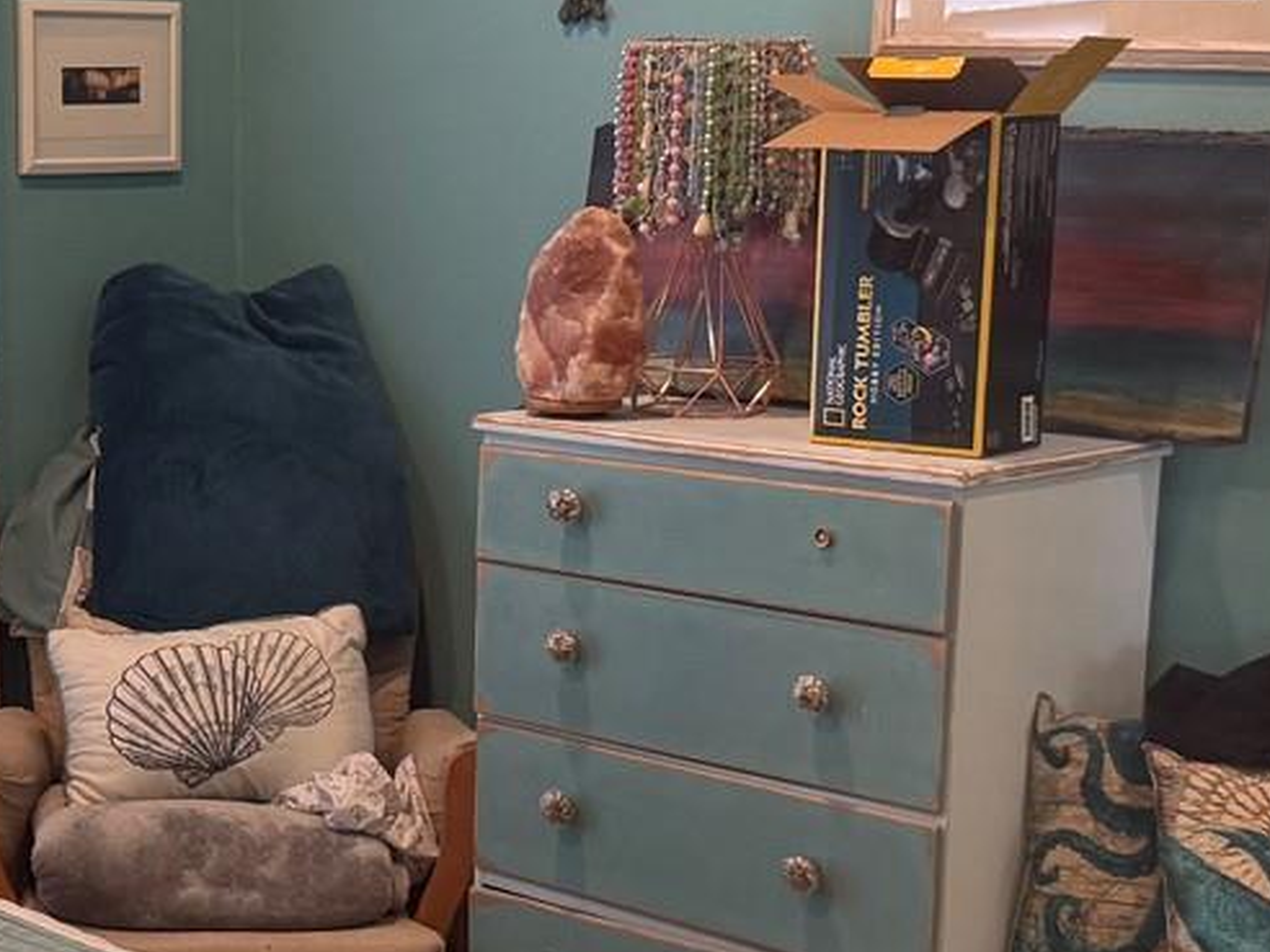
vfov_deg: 18.8
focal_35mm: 78
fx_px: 2862
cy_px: 650
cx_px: 230
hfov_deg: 24.6
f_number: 1.78
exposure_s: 1/120
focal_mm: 6.76
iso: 200
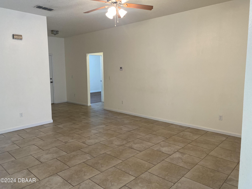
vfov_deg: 53.1
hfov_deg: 67.3
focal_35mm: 26
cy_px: 94
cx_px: 126
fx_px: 189
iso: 160
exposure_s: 1/60
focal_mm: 4.25
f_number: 1.8
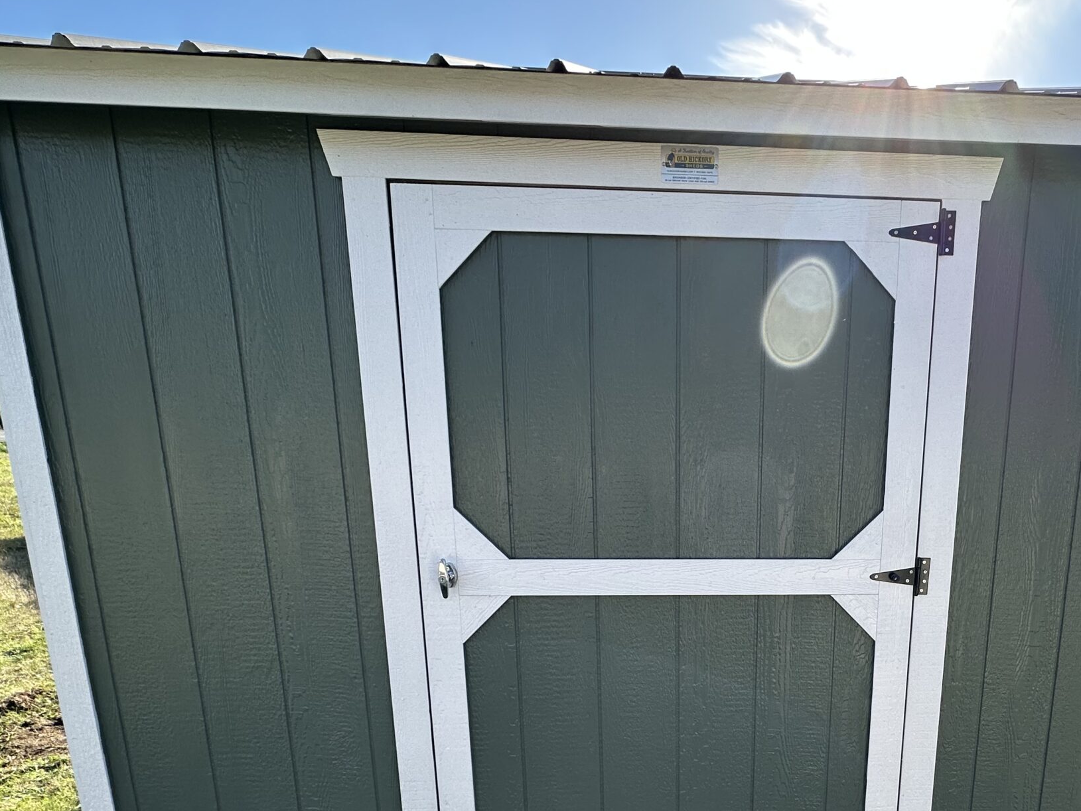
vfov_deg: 59.3
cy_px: 557
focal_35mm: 22
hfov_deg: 74.0
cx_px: 721
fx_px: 687
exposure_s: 1/540
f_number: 2.2
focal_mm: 2.22
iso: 40
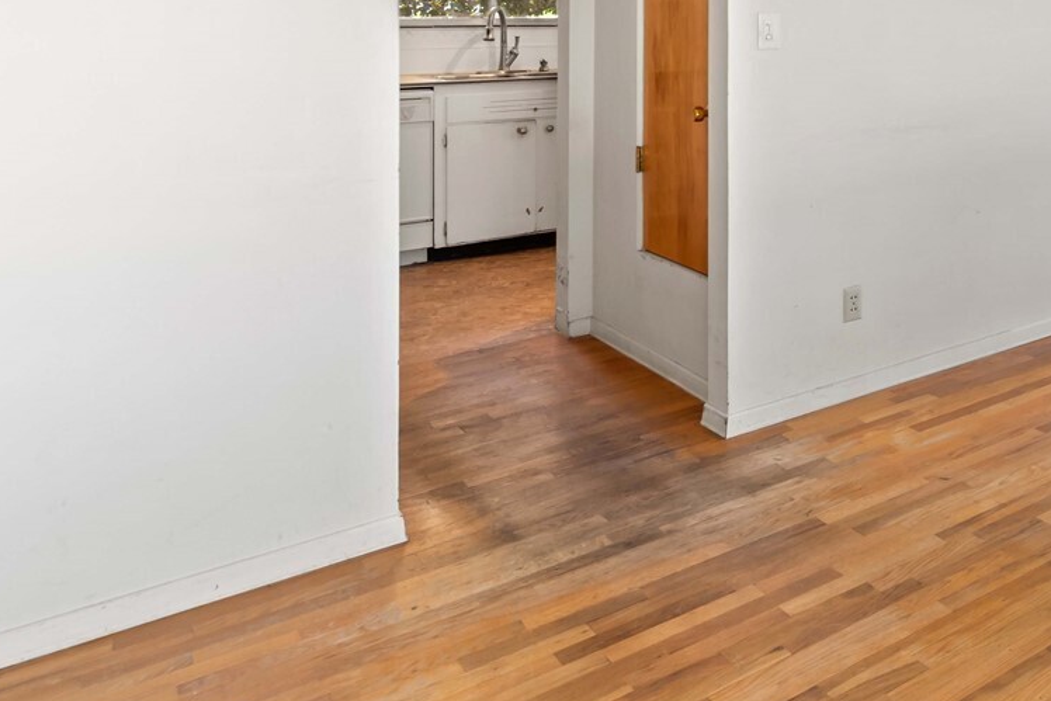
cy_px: 2
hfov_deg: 45.6
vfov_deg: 35.3
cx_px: 1085
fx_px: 993
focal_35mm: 34
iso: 200
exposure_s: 1/10
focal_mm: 15
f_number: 8
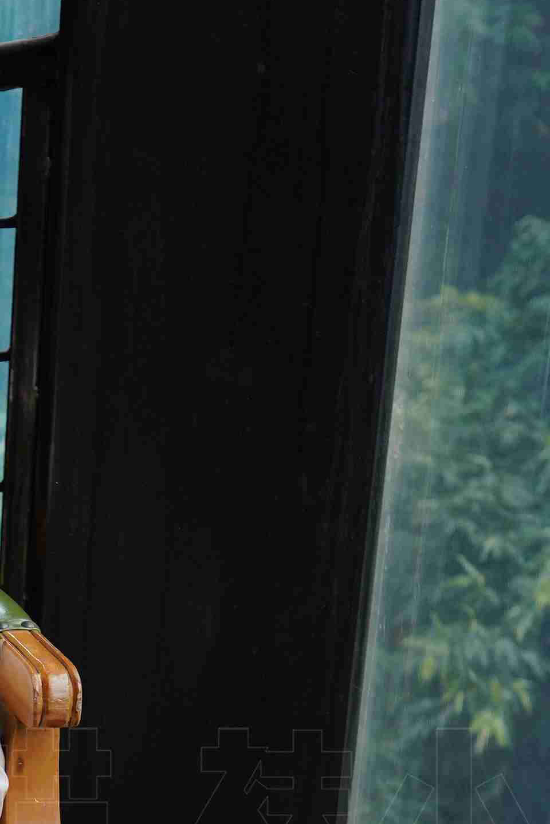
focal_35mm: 104
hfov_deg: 12.8
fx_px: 2383
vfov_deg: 19.2
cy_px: 793
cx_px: -147
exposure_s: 1/320
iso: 250
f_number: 2.8
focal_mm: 24
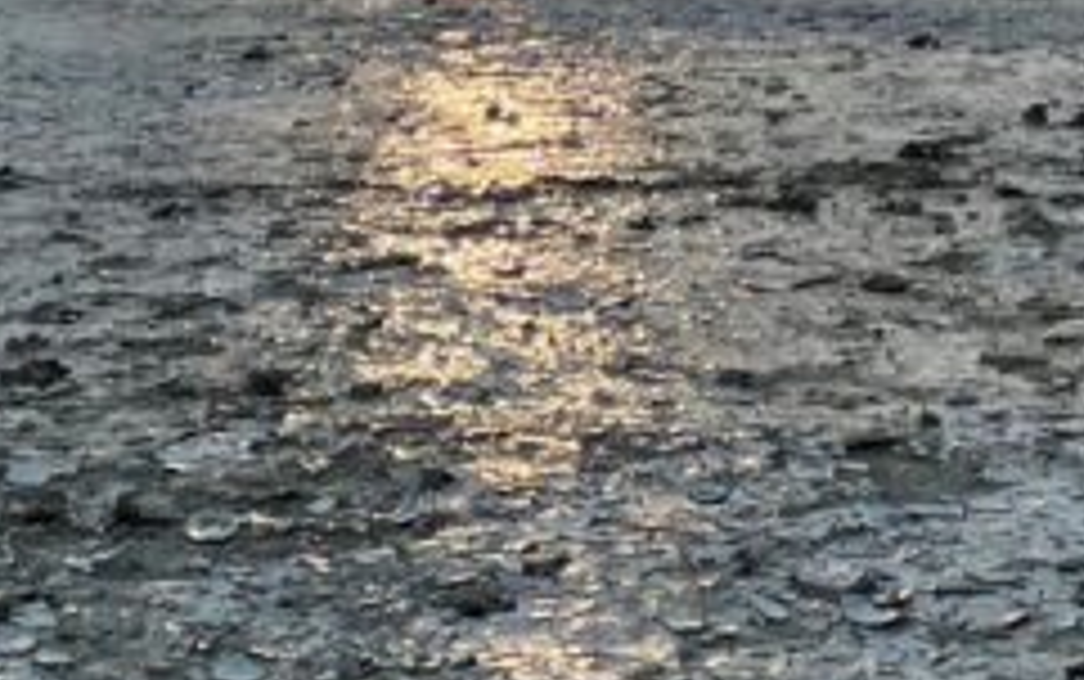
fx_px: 3459
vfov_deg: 10.7
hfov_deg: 17.5
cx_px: 976
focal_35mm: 117
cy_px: -419
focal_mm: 4.2
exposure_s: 1/1553
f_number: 1.6
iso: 32
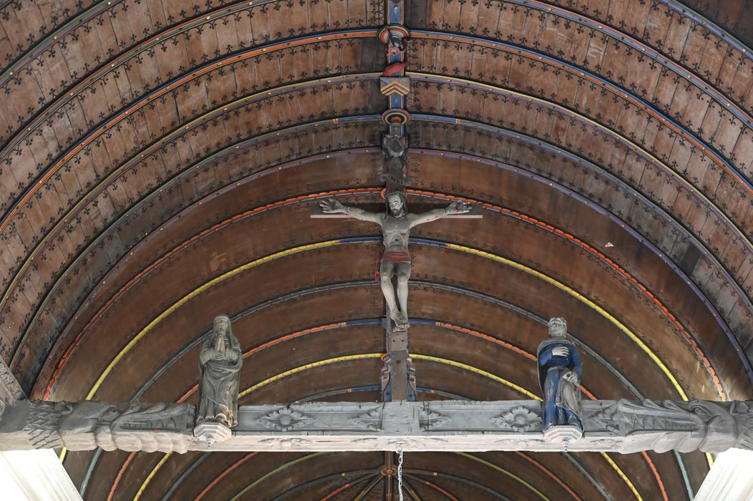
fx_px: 1191
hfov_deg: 35.1
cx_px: 376
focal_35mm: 57
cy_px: 250
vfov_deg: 23.7
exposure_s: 1/60
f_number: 5.6
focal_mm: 57
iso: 10000
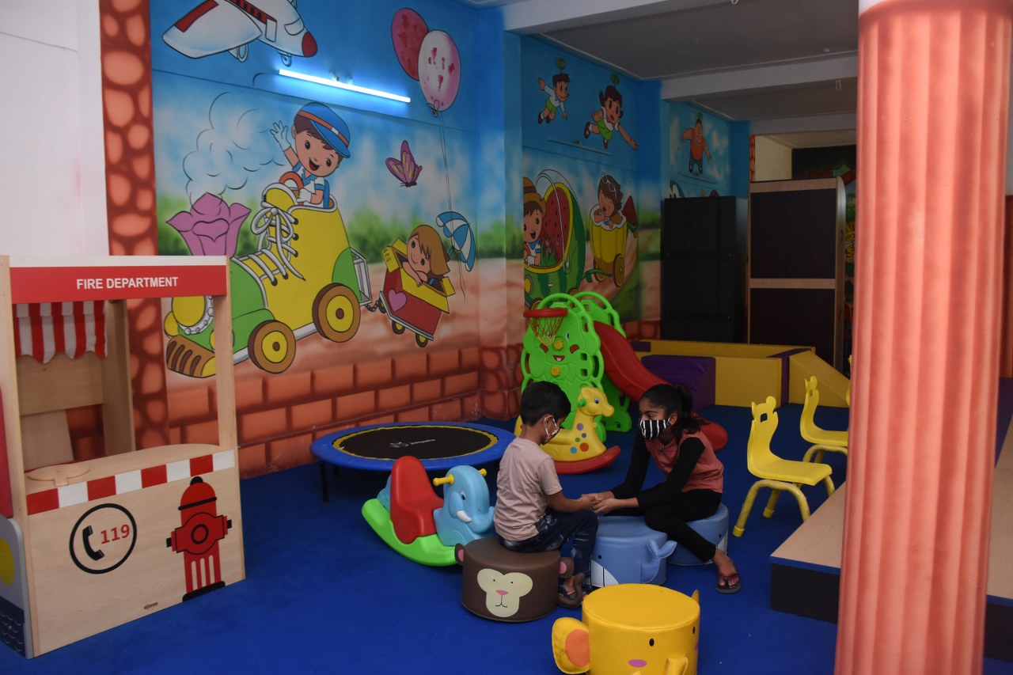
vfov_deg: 47.9
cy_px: 338
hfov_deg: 67.4
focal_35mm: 27
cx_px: 506
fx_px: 760
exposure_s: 1/160
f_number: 6.3
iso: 1000
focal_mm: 18
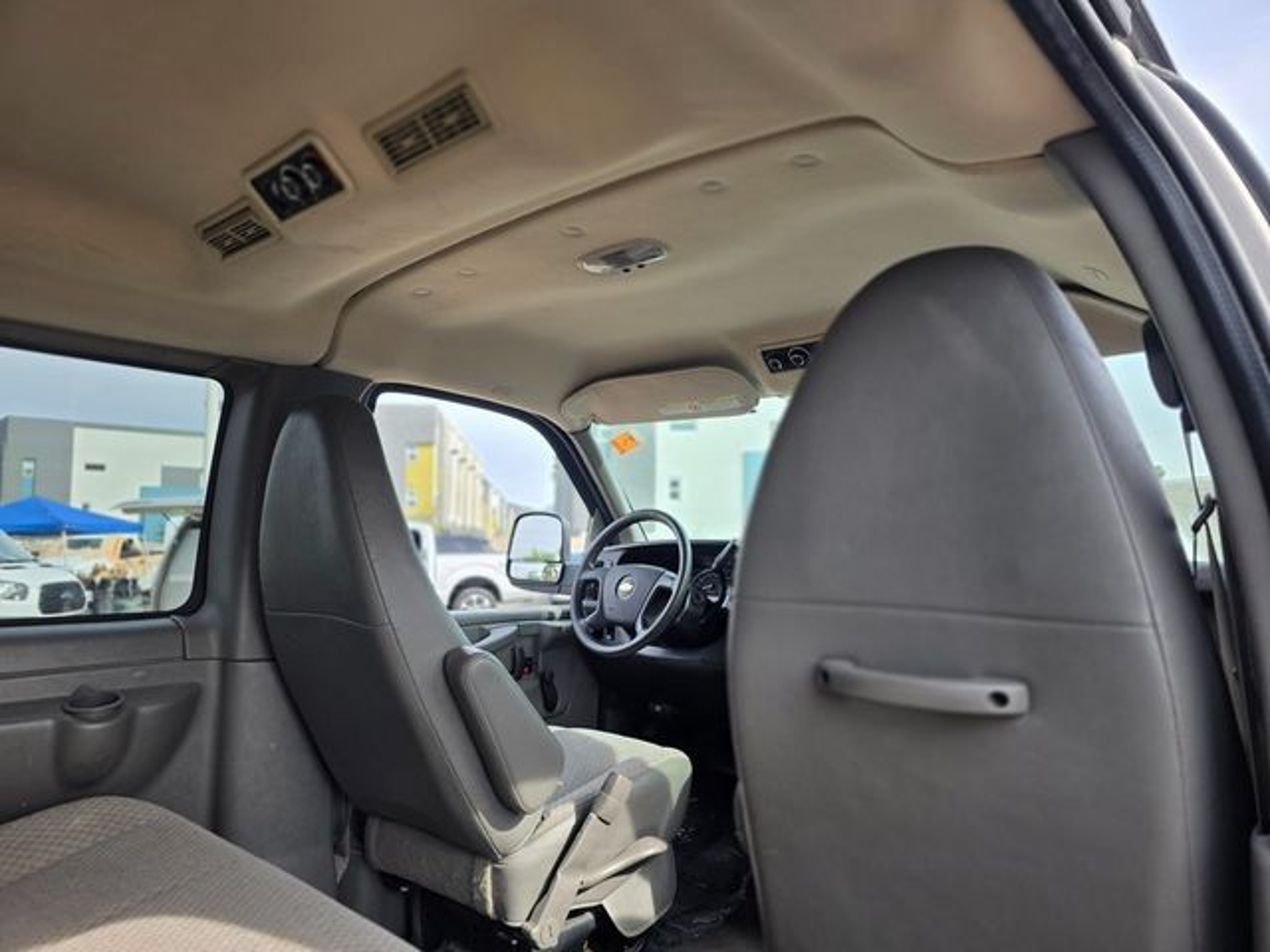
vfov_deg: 58.9
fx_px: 844
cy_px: 476
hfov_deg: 73.9
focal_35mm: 23
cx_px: 635
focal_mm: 6.3
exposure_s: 1/359
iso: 25
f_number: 1.7
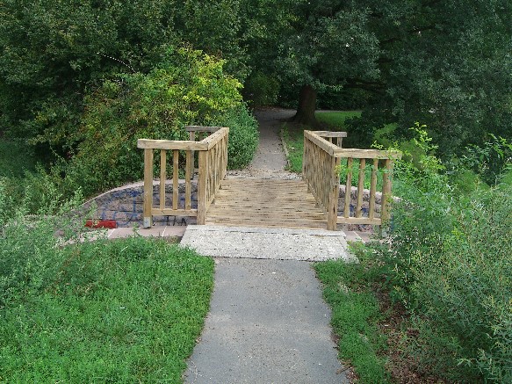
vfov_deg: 37.7
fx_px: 562
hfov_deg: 49.0
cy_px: 192
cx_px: 256
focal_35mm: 38
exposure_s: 1/200
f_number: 4
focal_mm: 7.9
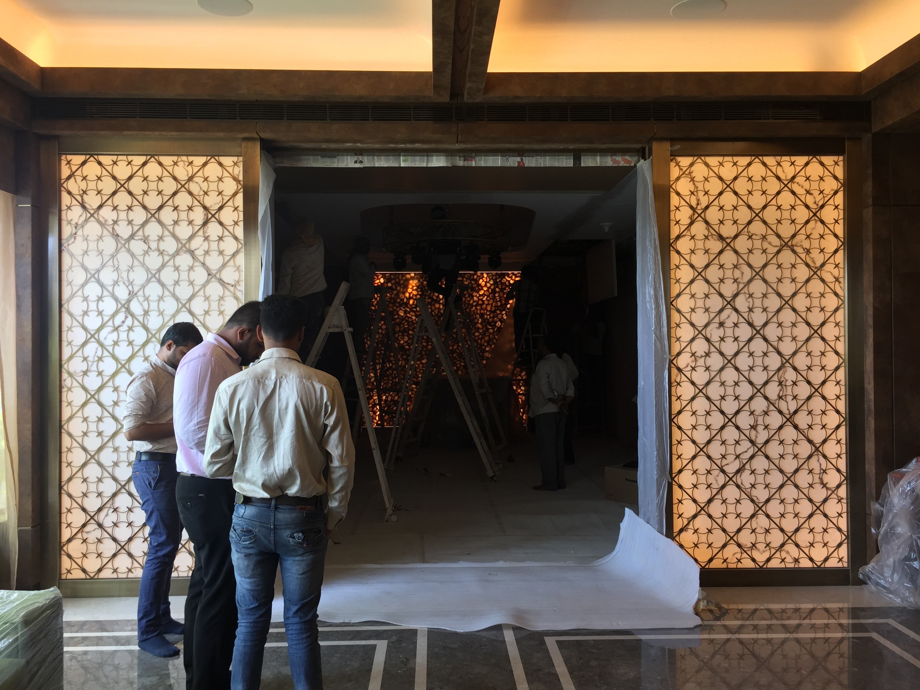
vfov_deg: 48.2
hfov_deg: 61.7
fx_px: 771
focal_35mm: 29
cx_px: 460
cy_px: 345
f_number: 2.2
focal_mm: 4.15
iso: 40
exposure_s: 1/50
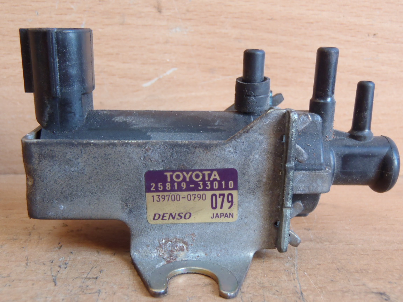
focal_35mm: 41
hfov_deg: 45.8
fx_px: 477
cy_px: 164
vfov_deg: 35.1
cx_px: 190
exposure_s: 1/10
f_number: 4.7
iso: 200
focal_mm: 6.64
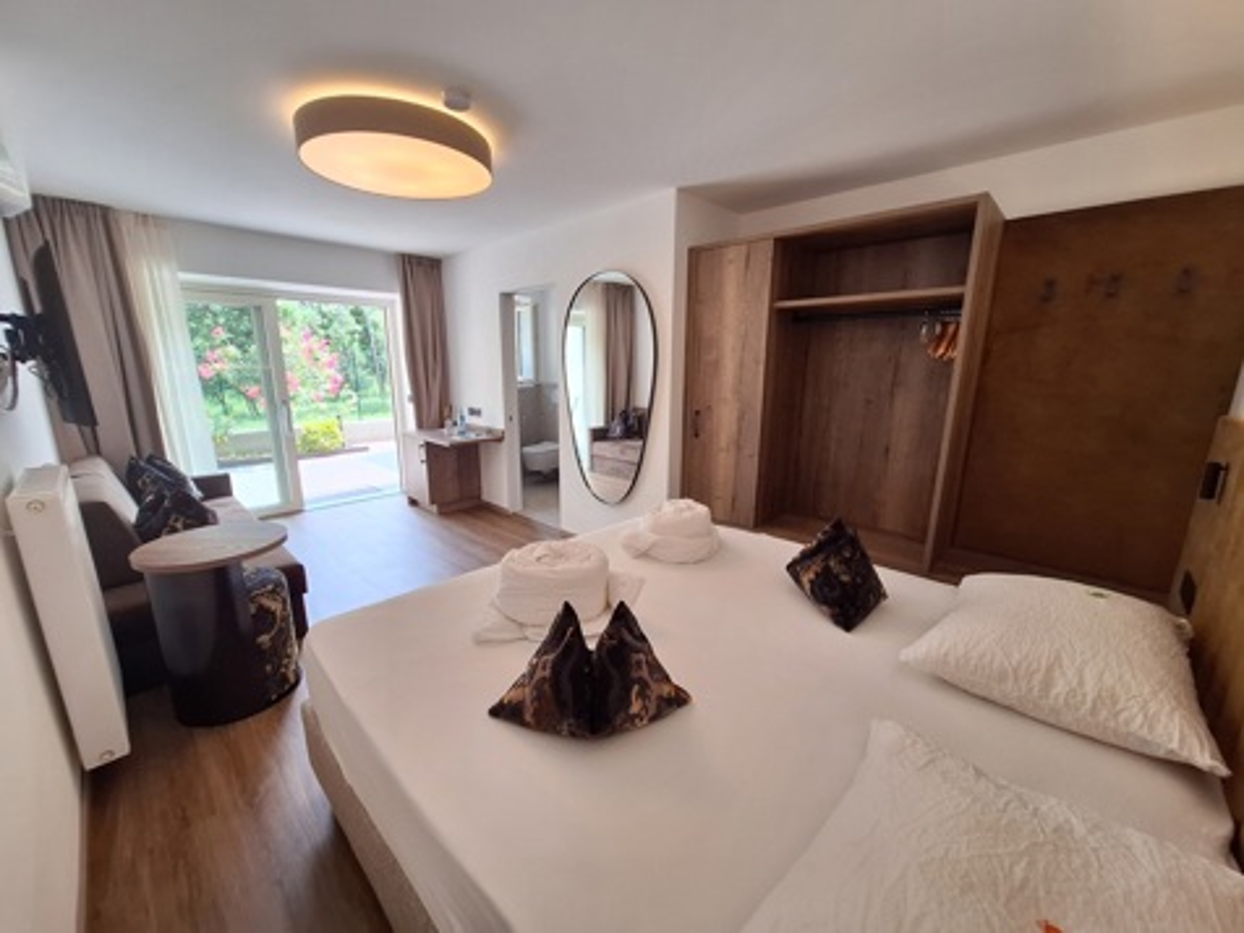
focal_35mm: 13
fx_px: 467
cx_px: 622
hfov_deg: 106.2
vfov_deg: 89.9
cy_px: 466
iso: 64
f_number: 2.2
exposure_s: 1/100
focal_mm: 1.74
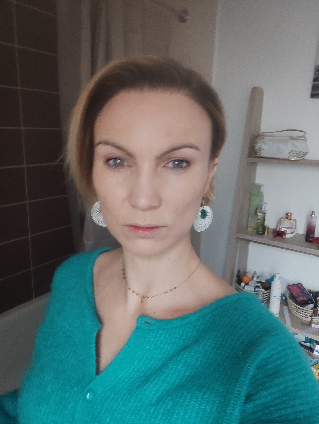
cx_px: 160
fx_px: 245
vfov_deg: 81.7
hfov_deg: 66.0
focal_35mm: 20
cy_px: 212
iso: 196
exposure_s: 1/33
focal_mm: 3.5
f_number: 2.45
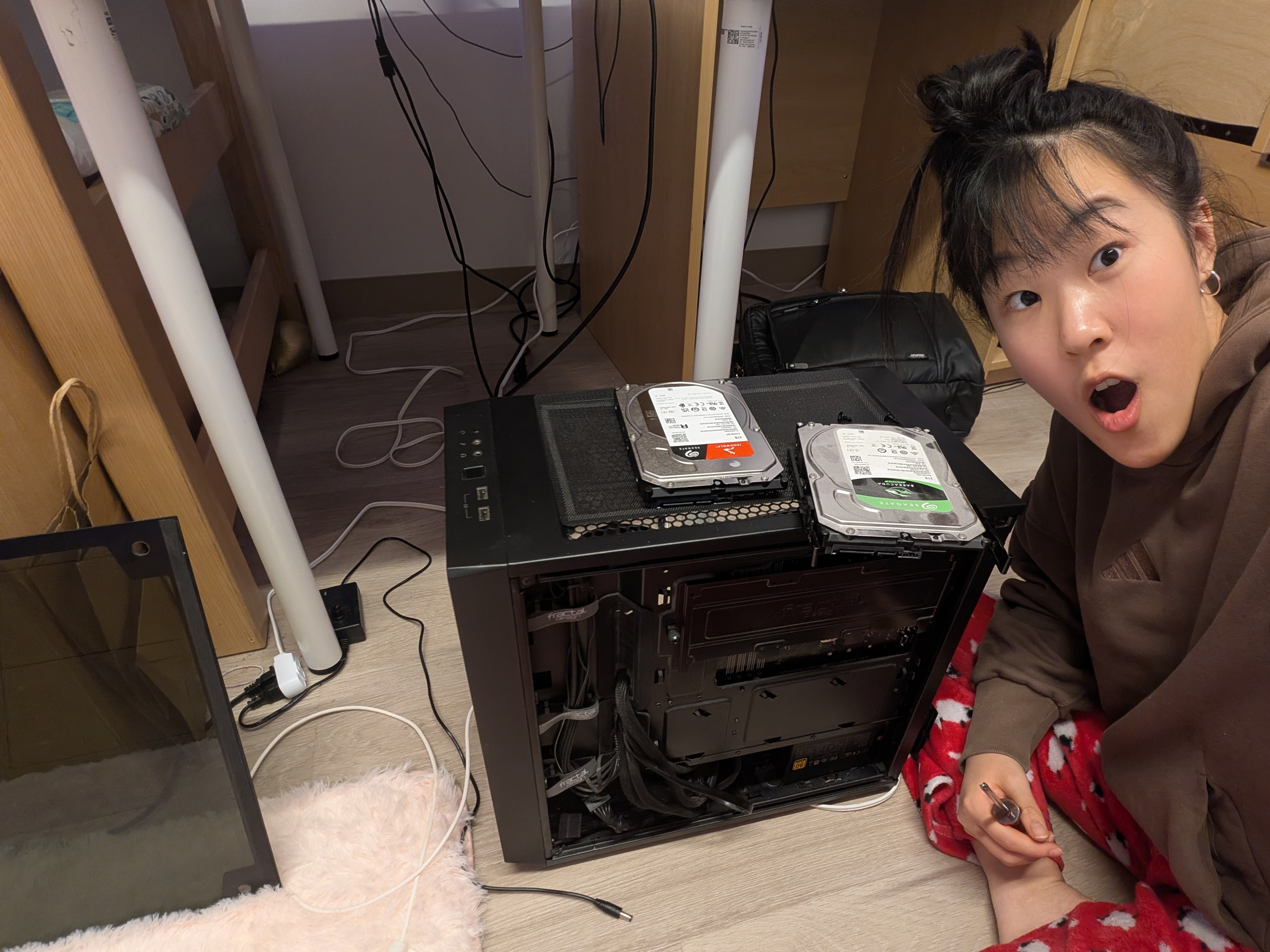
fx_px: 660
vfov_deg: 71.6
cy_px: 476
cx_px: 635
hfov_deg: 87.8
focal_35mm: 18
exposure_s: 1/50
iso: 388
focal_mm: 2.71
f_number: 2.2
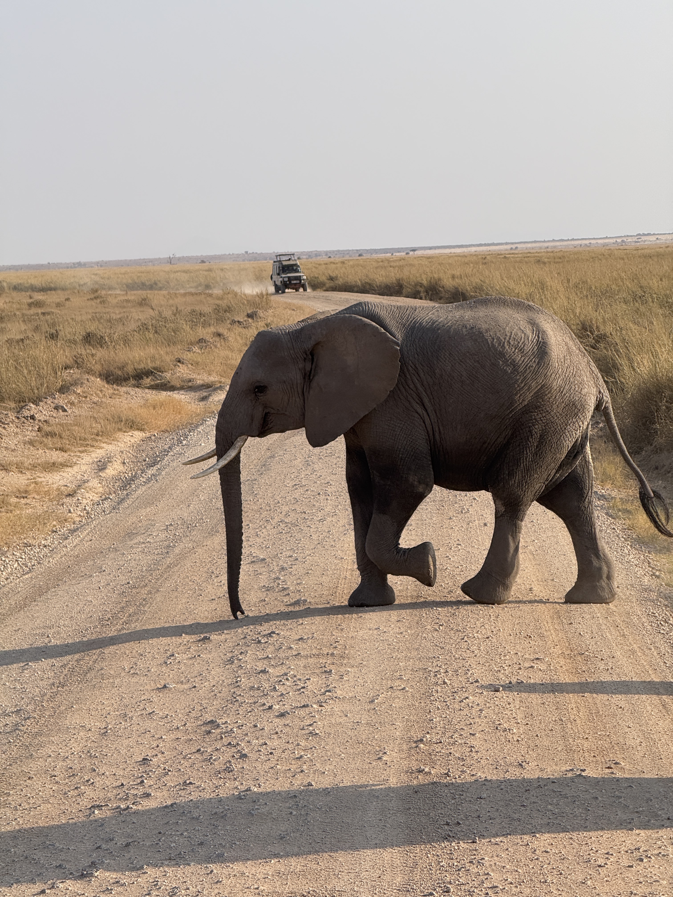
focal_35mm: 120
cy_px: 448
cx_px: 336
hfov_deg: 12.3
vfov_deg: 16.4
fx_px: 3111
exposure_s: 1/1080
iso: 50
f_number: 2.8
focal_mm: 15.66
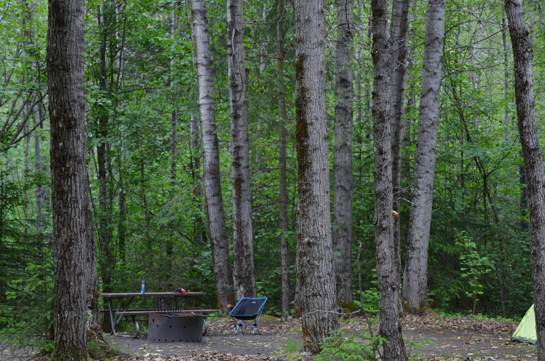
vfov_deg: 19.2
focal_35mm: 71
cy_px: 189
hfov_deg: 28.6
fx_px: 1068
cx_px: 326
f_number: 4
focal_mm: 35
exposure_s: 1/60
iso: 100
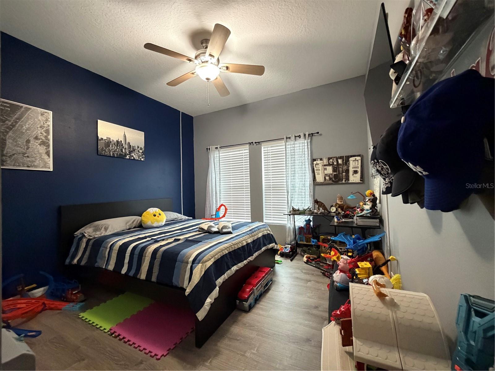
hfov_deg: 102.1
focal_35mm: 14
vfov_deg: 85.7
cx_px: 248
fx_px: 200
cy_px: 186
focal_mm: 2.22
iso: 800
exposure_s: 1/60
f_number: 2.2
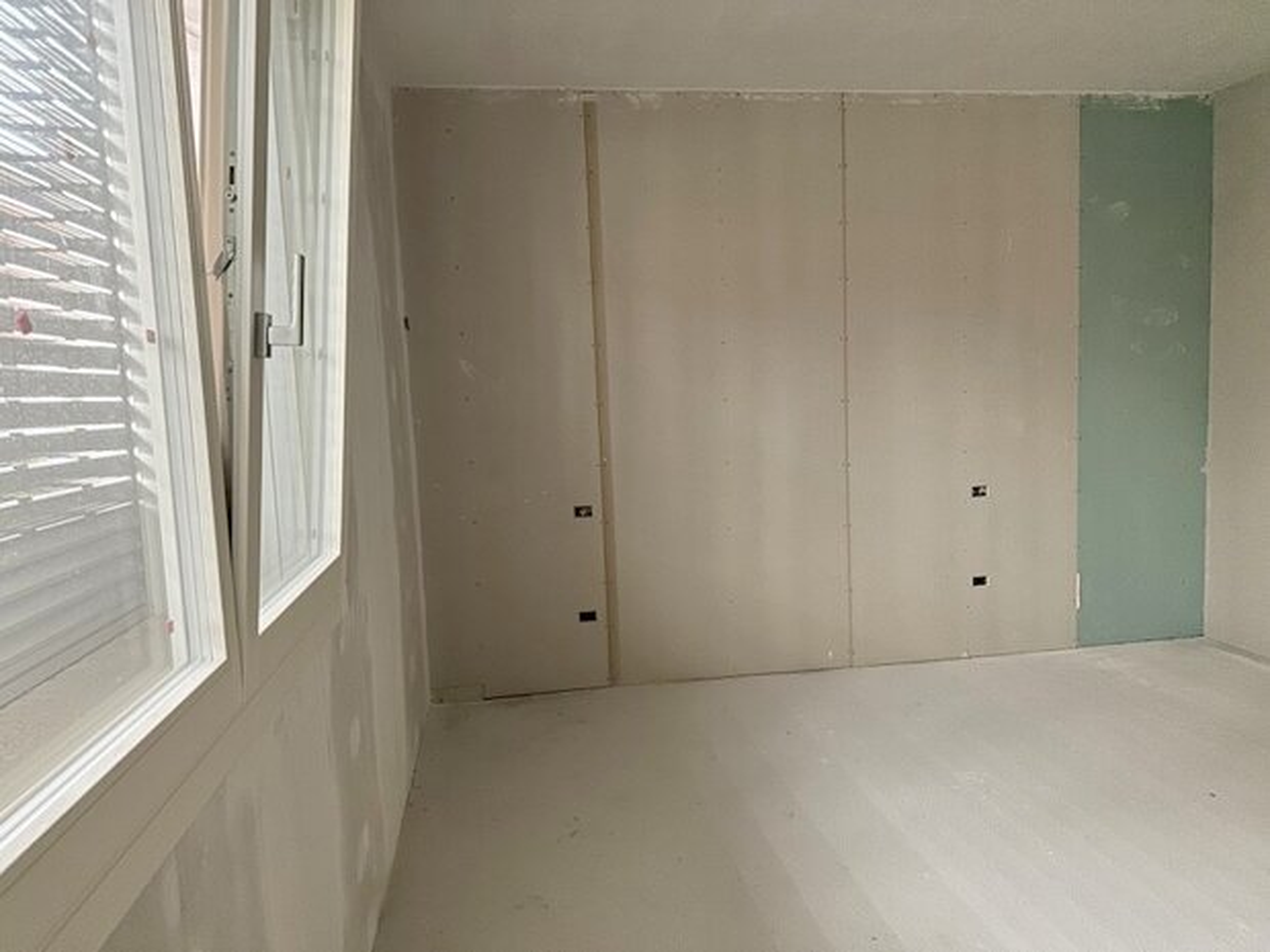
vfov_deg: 56.8
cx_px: 635
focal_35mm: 24
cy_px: 476
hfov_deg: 71.6
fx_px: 881
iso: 1600
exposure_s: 1/26
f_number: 1.78
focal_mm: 6.86
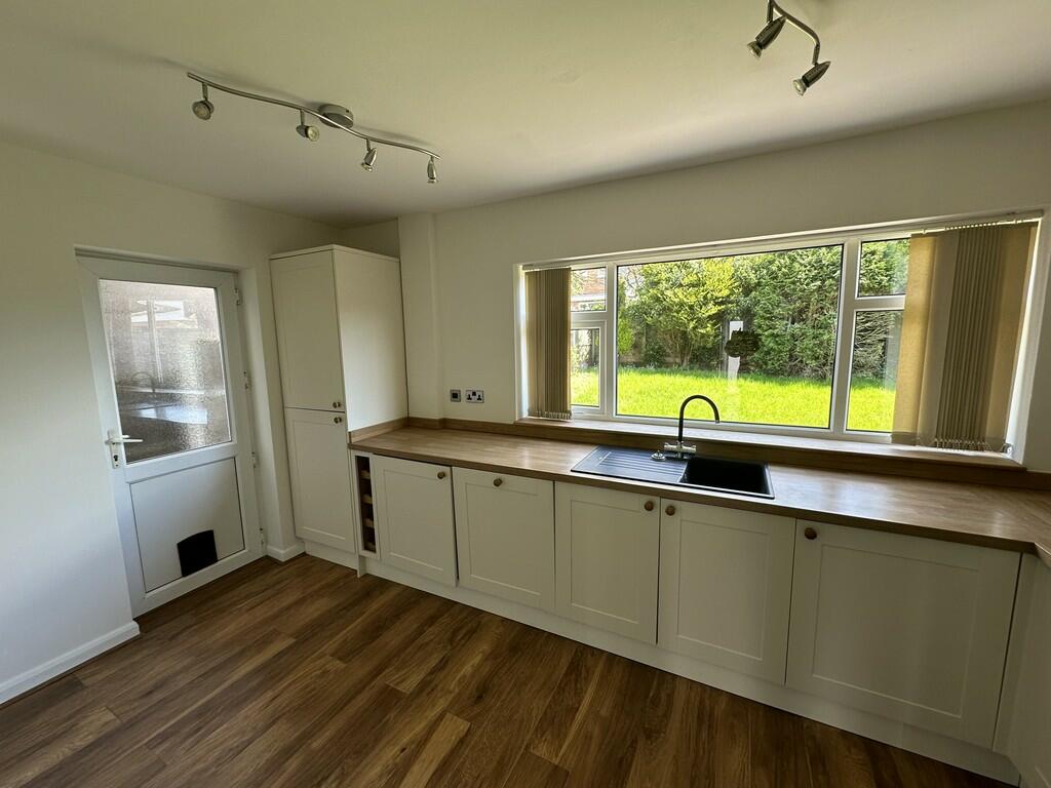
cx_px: 526
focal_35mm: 14
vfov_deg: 85.7
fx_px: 425
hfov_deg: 102.1
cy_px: 394
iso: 64
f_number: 2.2
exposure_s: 1/99
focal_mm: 2.22
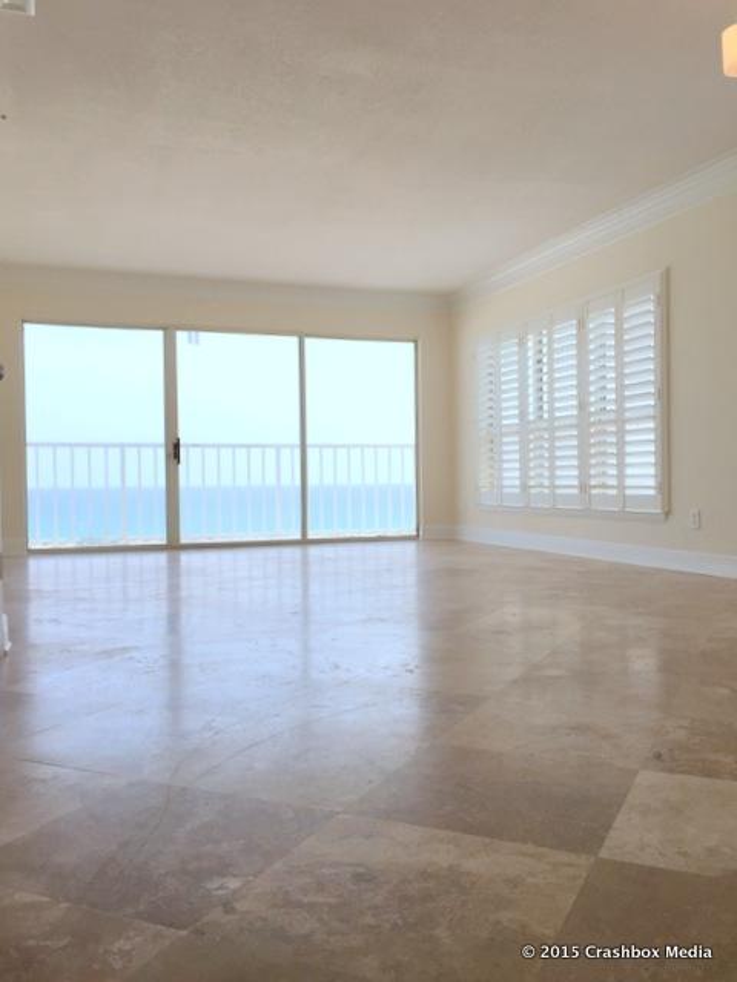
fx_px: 823
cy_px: 491
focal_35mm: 29
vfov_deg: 61.7
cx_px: 368
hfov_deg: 48.2
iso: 50
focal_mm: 4.15
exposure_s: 1/1522
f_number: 2.2
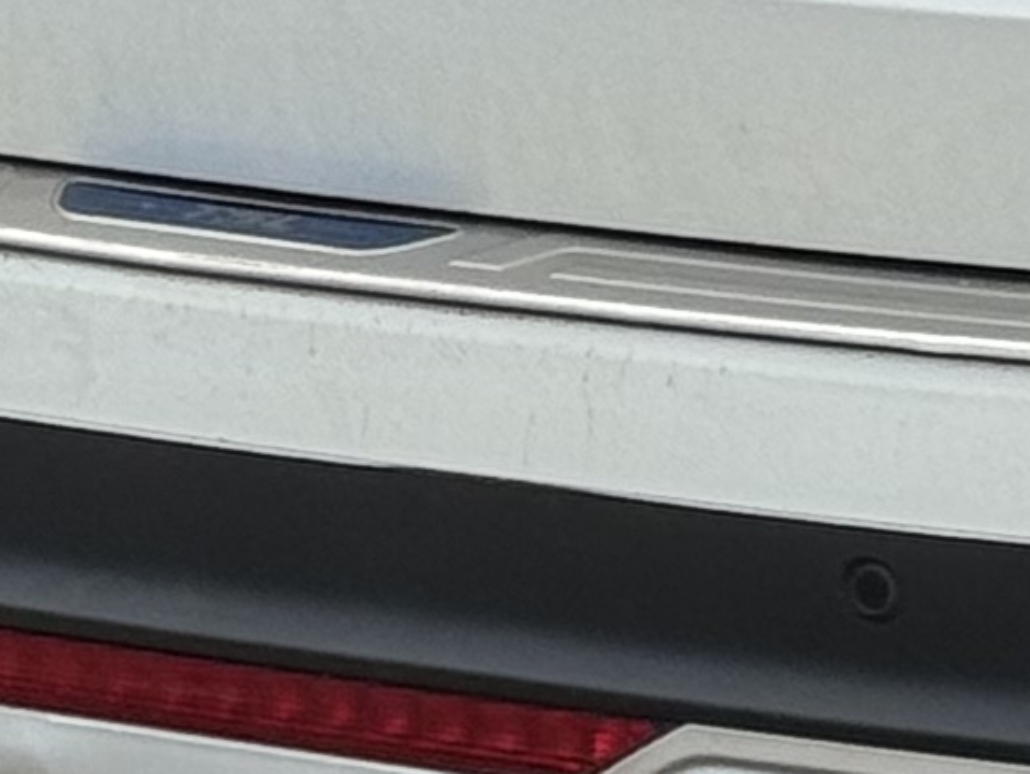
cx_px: 2215
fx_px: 10451
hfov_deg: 5.5
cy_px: -705
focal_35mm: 351
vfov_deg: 4.2
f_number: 1.78
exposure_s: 1/2959
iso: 64
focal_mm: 6.76
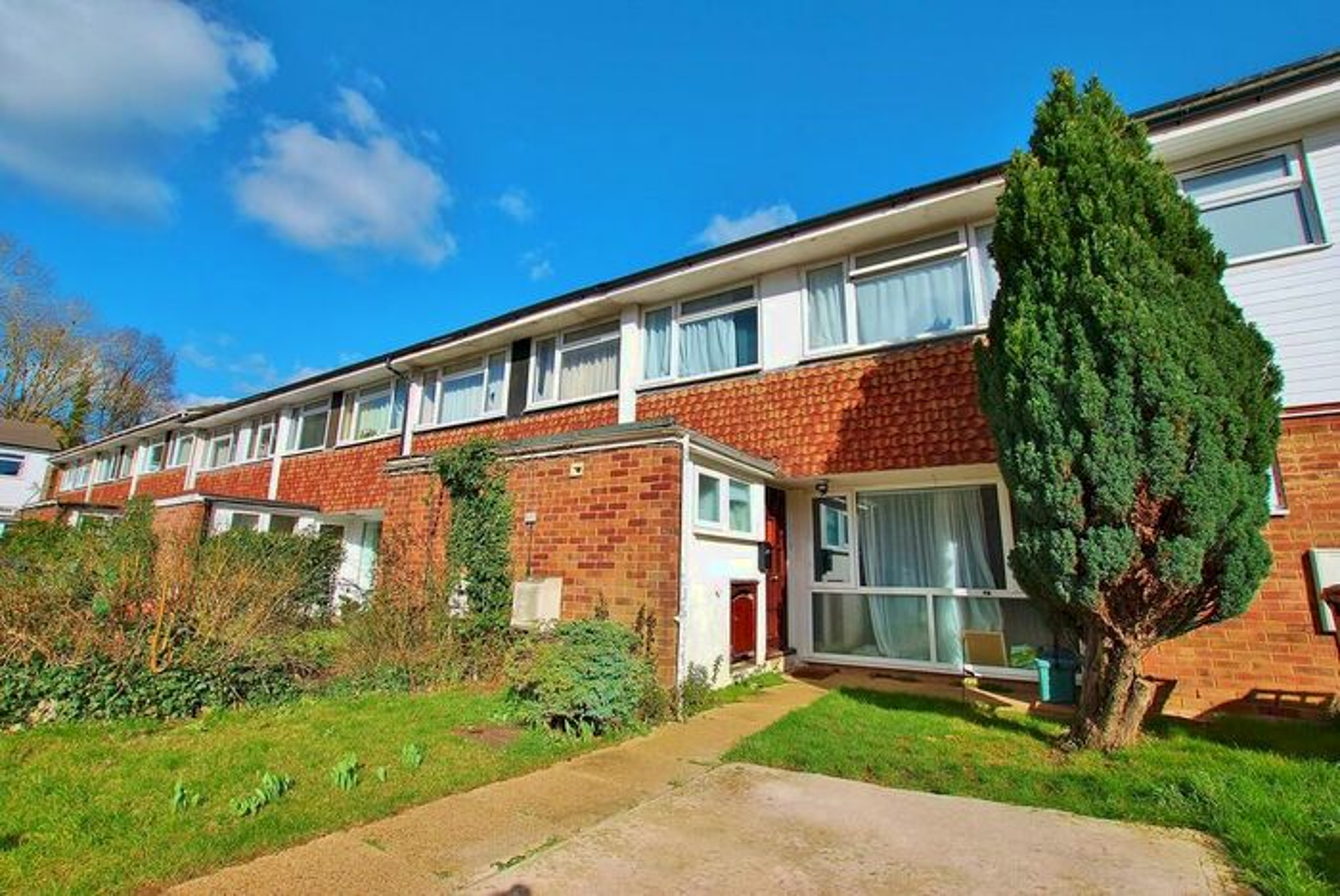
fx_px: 559
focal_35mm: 15
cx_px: 670
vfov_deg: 77.4
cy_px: 448
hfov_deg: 100.3
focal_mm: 10
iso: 100
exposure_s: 1/250
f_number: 8
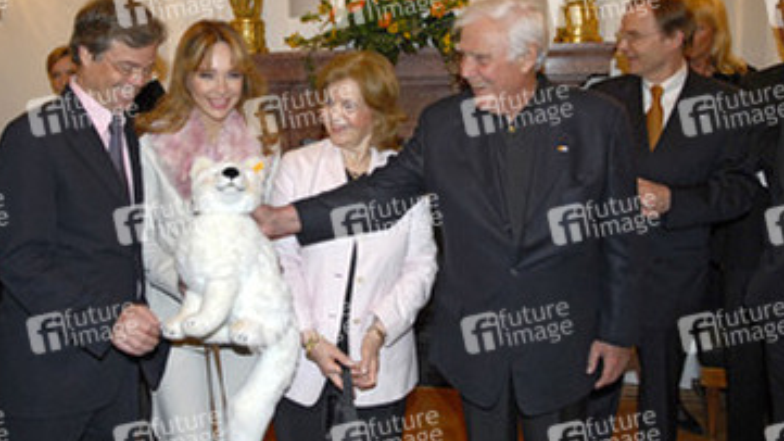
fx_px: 811
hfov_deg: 51.4
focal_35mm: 39
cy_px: 165
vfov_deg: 30.3
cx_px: 326
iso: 500
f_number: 3.5
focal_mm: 20
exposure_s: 1/125
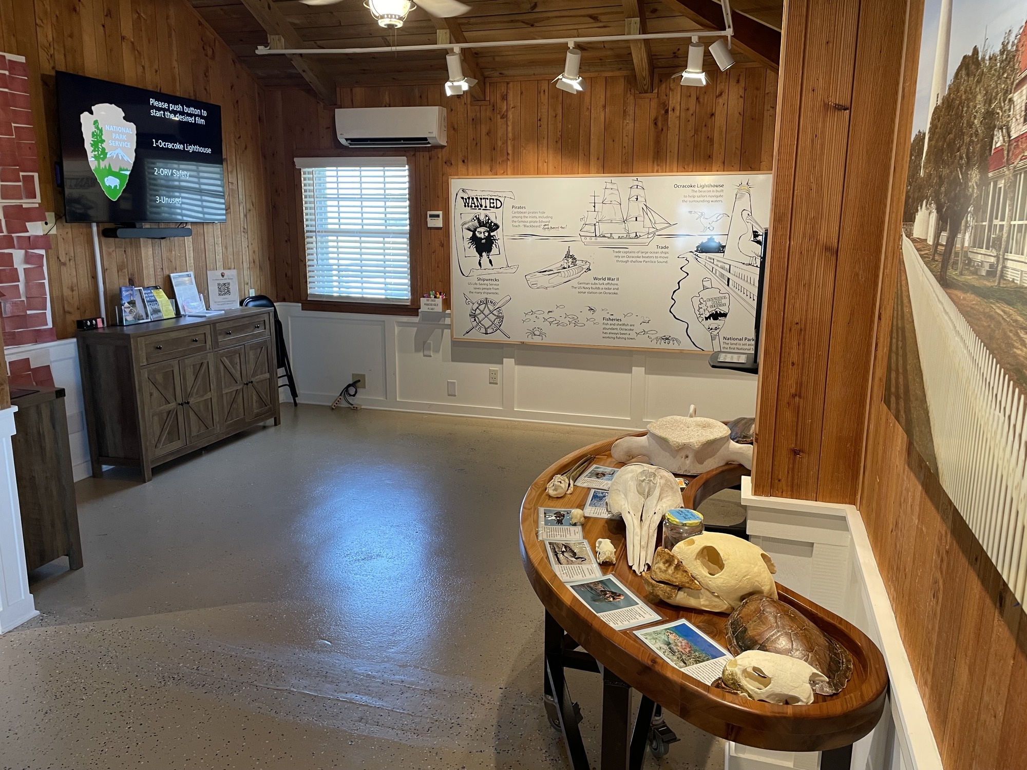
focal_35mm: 26
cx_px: 514
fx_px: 771
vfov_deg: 53.1
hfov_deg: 67.3
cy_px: 385
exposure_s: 1/60
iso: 100
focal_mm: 4.2
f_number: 1.6
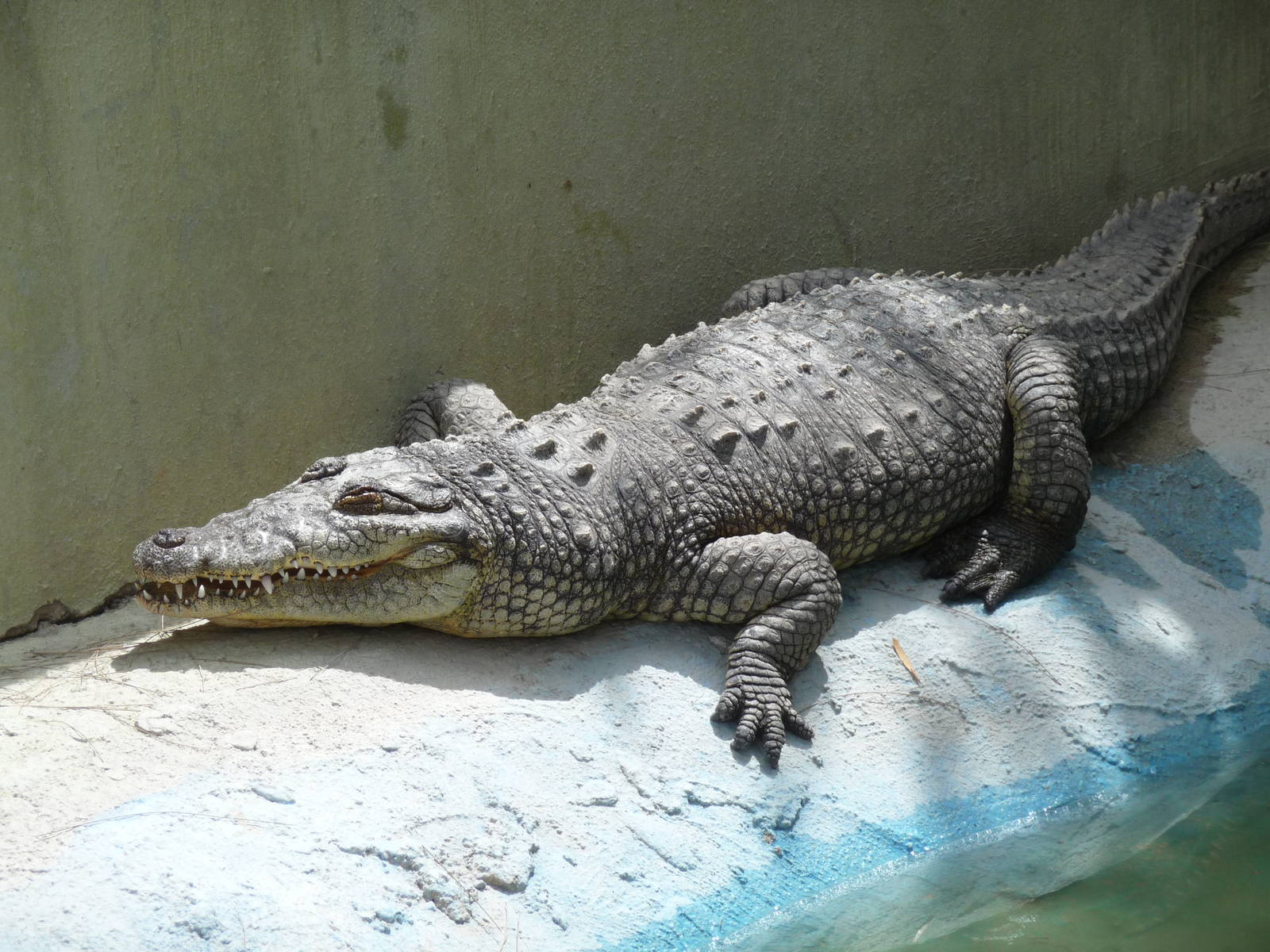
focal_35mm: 170
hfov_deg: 11.6
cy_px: 476
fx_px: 6237
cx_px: 635
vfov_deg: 8.7
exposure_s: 1/320
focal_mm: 29.1
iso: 100
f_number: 4.8
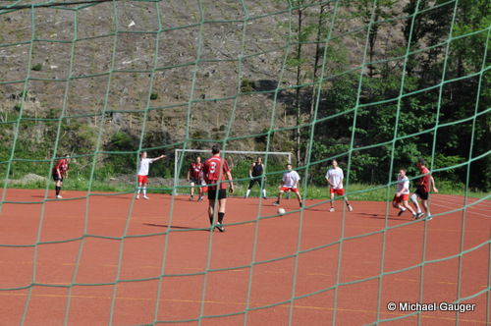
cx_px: 246
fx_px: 940
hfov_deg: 29.3
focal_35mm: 69
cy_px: 163
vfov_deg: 19.7
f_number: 5.6
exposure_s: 1/1600
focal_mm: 46
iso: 400
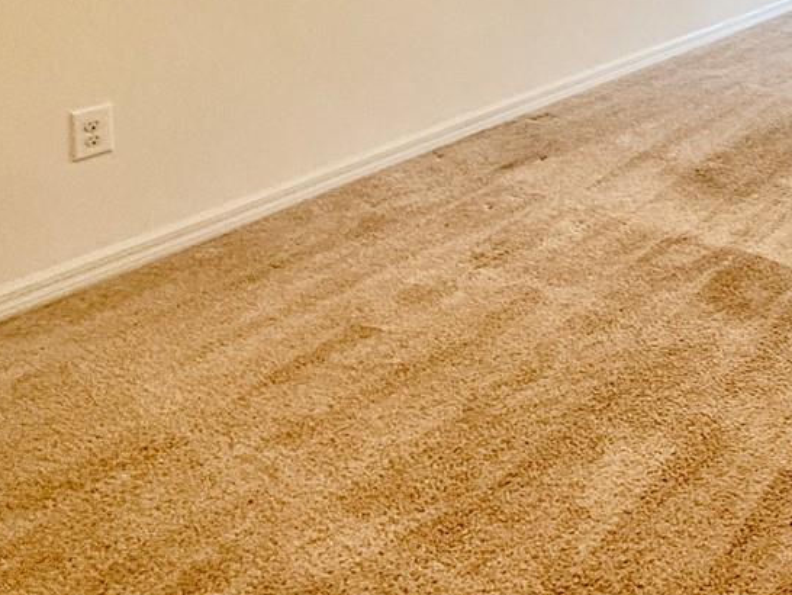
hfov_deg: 36.0
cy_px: -161
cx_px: 943
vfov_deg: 29.1
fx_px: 938
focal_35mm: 41
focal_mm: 2.22
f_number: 2.2
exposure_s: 1/60
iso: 160
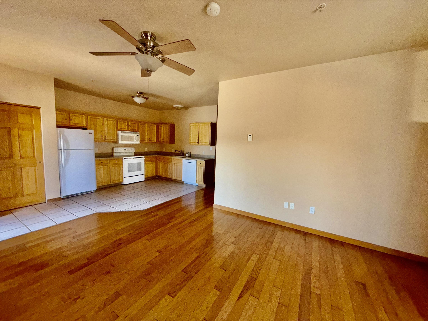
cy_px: 160
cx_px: 214
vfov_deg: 85.7
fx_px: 173
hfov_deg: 102.1
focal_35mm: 14
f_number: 2.2
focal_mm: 2.22
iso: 160
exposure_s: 1/121
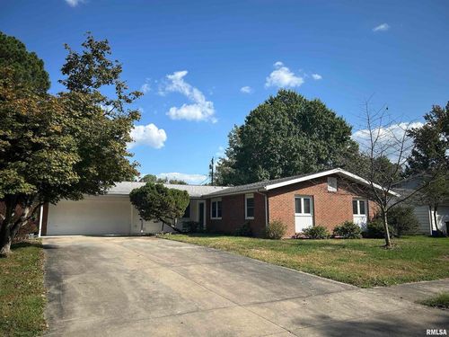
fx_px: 337
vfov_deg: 53.1
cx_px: 224
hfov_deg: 67.3
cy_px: 168
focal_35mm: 26
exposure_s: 1/3571
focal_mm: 5.7
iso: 50
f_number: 1.5
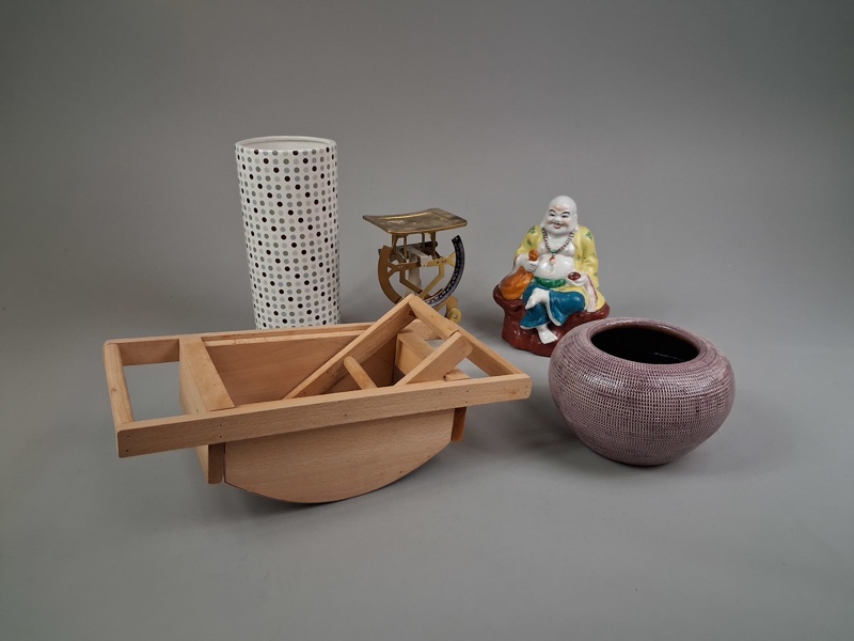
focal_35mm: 27
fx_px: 666
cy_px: 320
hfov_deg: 65.3
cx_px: 427
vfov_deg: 51.4
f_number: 1.8
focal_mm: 4
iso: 320
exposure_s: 1/100
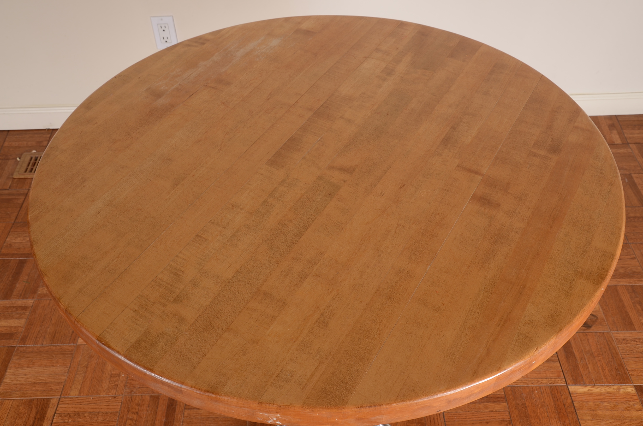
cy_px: 213
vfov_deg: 35.3
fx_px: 668
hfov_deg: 51.4
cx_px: 322
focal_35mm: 38
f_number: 10
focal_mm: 25
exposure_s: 1/160
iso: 100
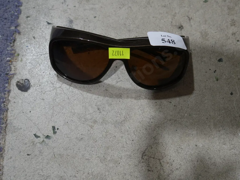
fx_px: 319
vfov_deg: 31.5
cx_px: 120
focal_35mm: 46
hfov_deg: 41.2
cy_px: 90
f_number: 5.1
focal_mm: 23
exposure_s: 1/60
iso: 320
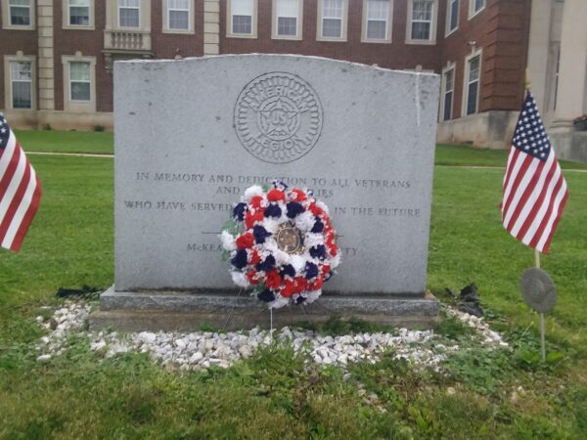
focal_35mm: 29
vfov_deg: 48.2
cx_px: 294
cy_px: 220
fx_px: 492
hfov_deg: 61.7
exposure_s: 1/60
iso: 50
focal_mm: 2.47
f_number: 1.9
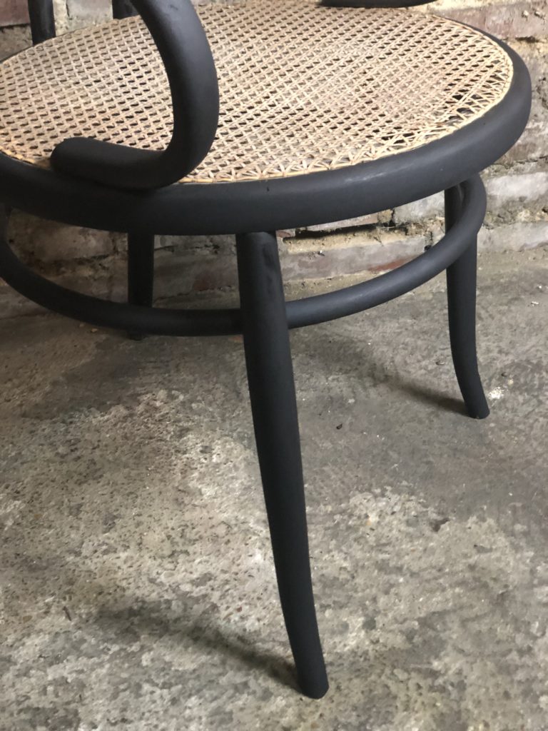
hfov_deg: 28.0
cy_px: 366
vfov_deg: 36.8
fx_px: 1098
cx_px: 274
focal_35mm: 52
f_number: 2.4
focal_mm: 6
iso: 160
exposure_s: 1/13
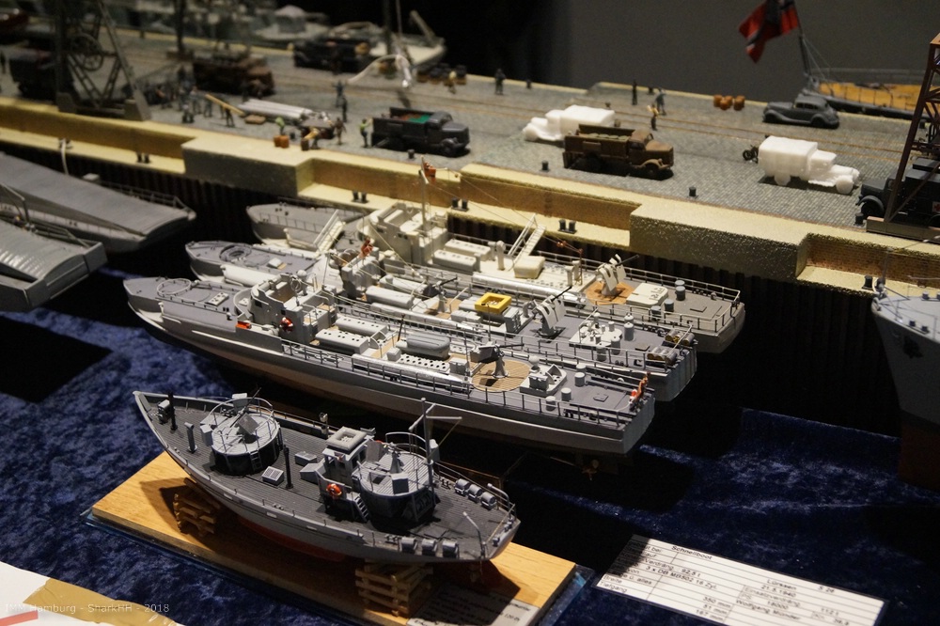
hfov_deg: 43.6
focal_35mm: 45
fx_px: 1175
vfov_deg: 29.8
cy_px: 313
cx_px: 470
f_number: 4.5
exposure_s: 1/160
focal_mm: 30
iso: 3200
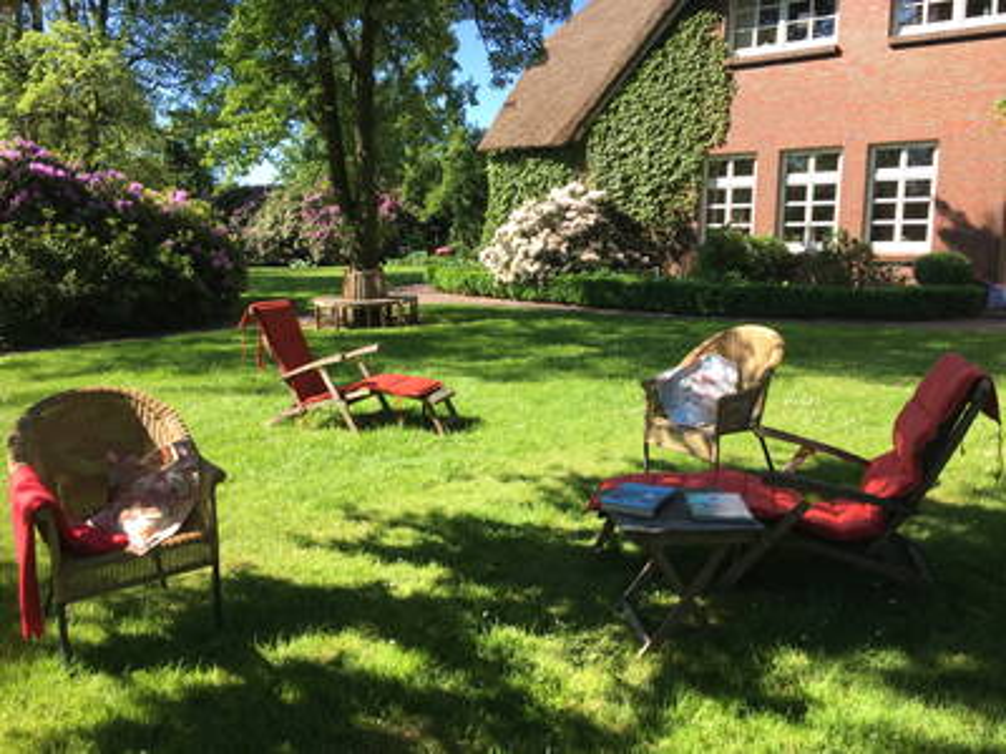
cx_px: 503
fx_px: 843
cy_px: 377
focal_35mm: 29
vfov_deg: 48.2
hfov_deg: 61.7
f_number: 2.2
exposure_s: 1/509
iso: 25
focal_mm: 4.15
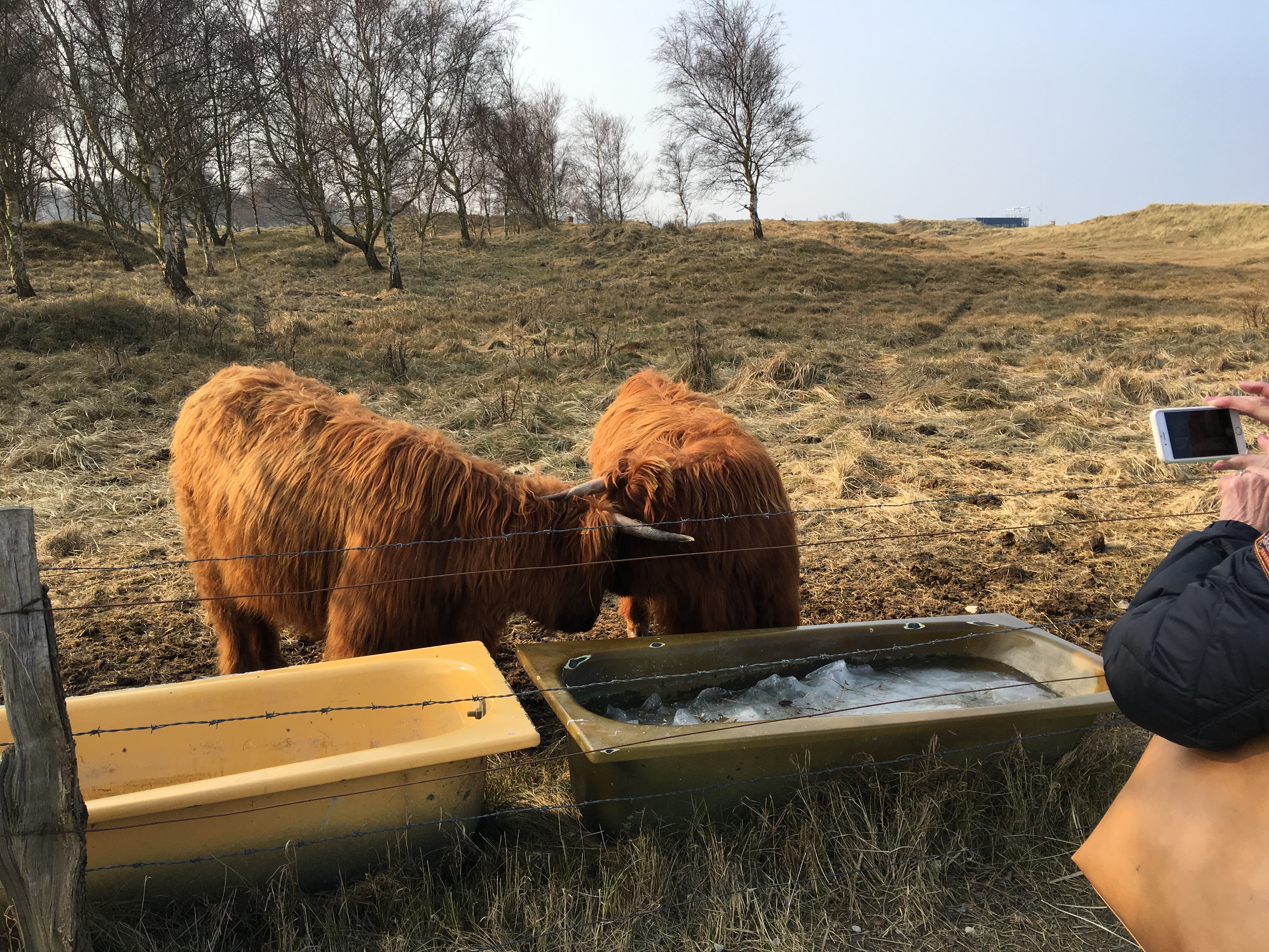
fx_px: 1063
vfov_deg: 48.2
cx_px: 634
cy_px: 476
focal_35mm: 29
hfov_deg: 61.7
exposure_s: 1/746
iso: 25
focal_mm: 4.15
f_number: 2.2
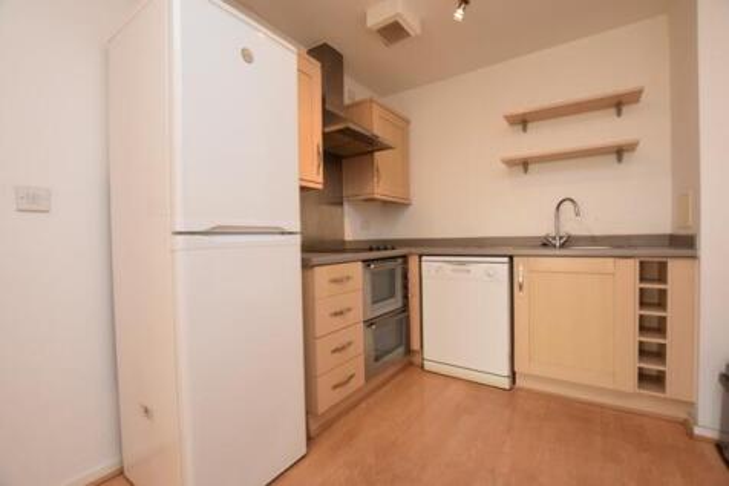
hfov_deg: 100.4
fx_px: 304
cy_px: 243
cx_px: 364
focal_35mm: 15
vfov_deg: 77.3
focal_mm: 10
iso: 720
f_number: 5.6
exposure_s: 1/125
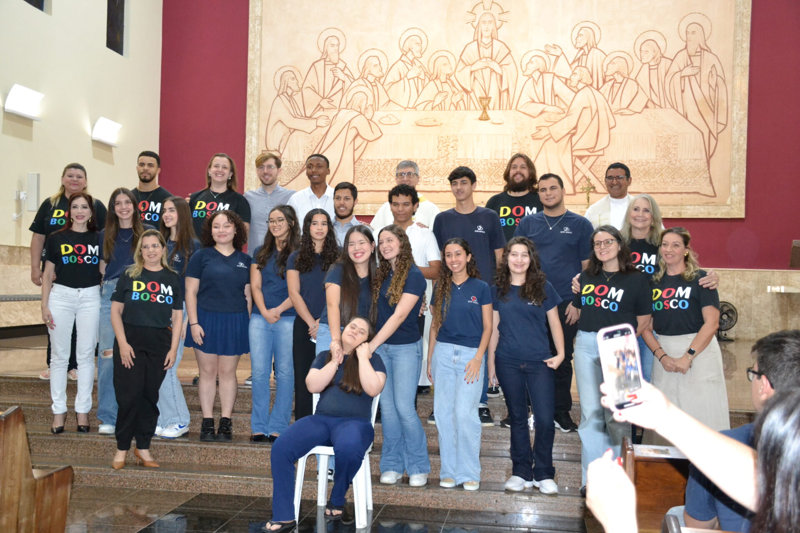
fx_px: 800
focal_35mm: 36
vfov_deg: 36.9
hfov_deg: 53.1
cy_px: 266
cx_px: 400
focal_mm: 24
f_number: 3.8
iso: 2500
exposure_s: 1/60
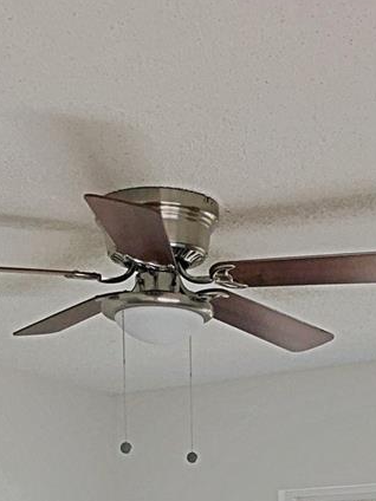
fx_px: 1188
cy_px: 698
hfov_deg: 17.9
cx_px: 260
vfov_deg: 21.0
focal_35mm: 82
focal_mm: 4.15
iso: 40
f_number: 2.2
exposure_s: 1/120
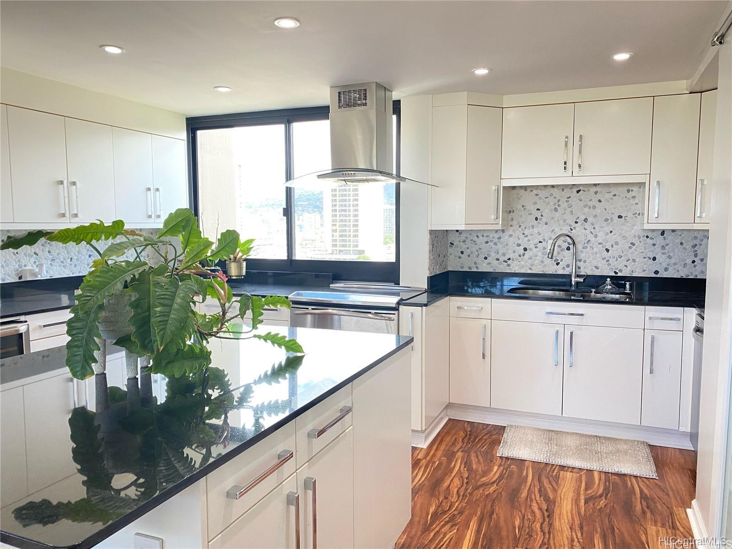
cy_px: 274
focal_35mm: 26
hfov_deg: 67.3
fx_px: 550
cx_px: 366
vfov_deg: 53.1
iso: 125
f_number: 1.8
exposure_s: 1/79
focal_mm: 4.25
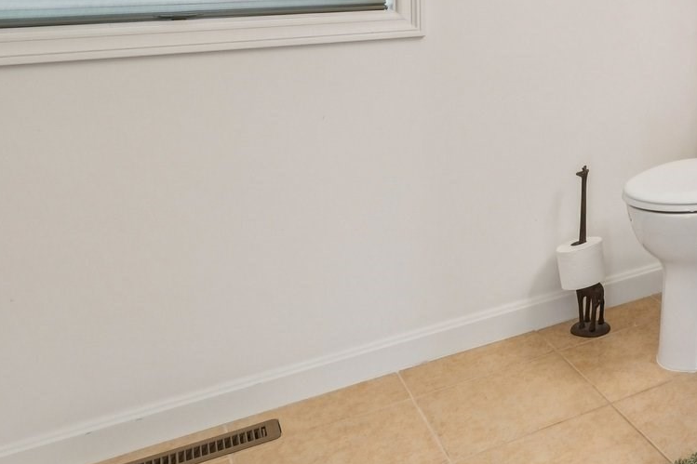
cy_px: -44
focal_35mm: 41
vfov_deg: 29.5
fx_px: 794
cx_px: 904
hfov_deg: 34.1
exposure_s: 1/15
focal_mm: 10
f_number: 5.6
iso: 320
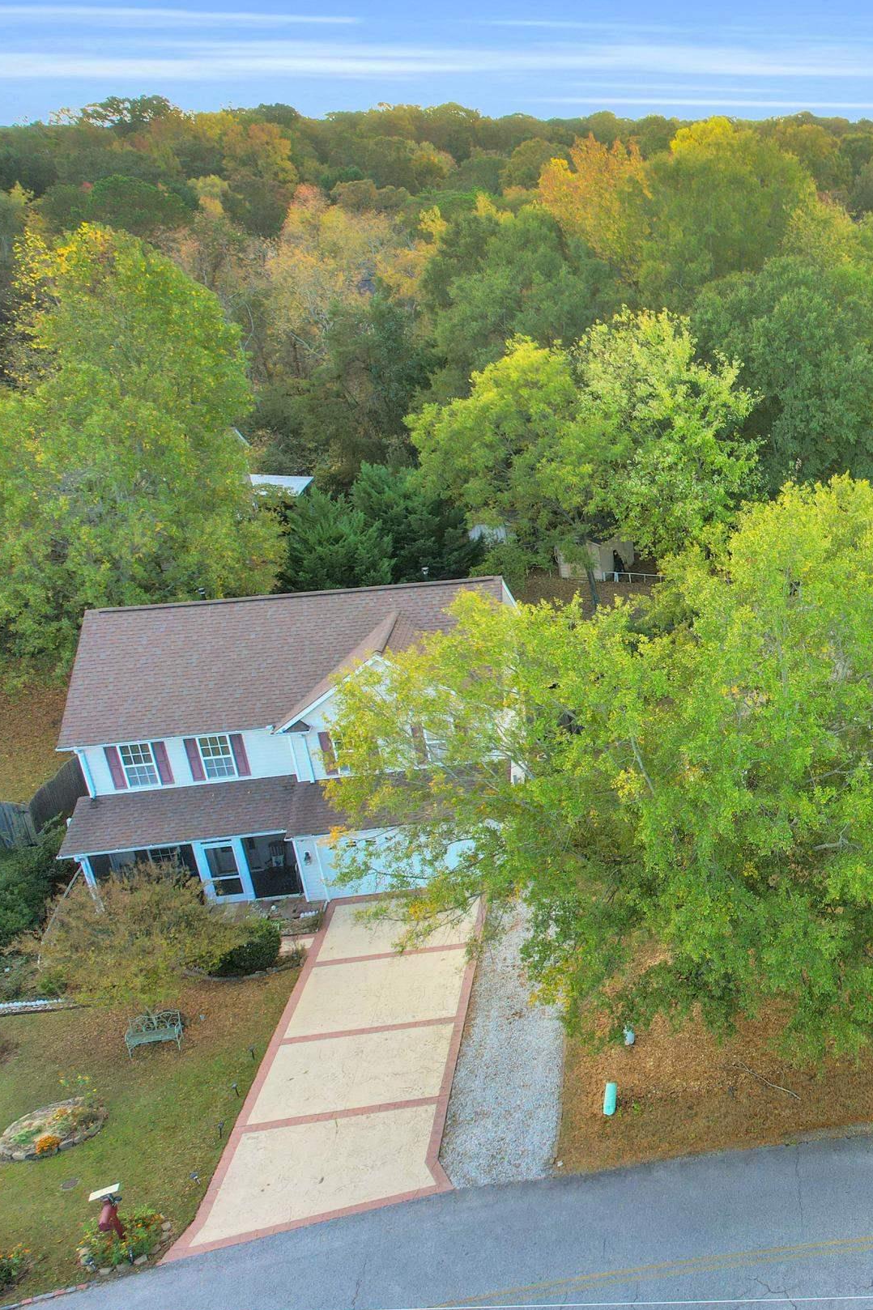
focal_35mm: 34
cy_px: 660
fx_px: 1237
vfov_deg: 55.8
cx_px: 966
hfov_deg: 33.7
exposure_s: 1/40
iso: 120
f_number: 2.8
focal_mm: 8.38
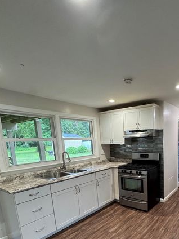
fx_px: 152
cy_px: 167
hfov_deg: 57.4
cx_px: 138
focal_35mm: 22
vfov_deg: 73.1
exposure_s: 1/60
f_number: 2.2
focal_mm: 2.22
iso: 200
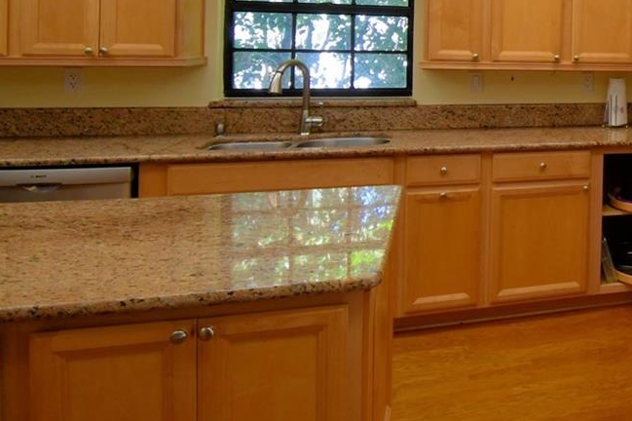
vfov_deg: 33.9
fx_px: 649
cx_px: 727
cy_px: 41
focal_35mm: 37
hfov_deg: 39.9
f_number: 4.5
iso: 360
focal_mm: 10
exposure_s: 1/125
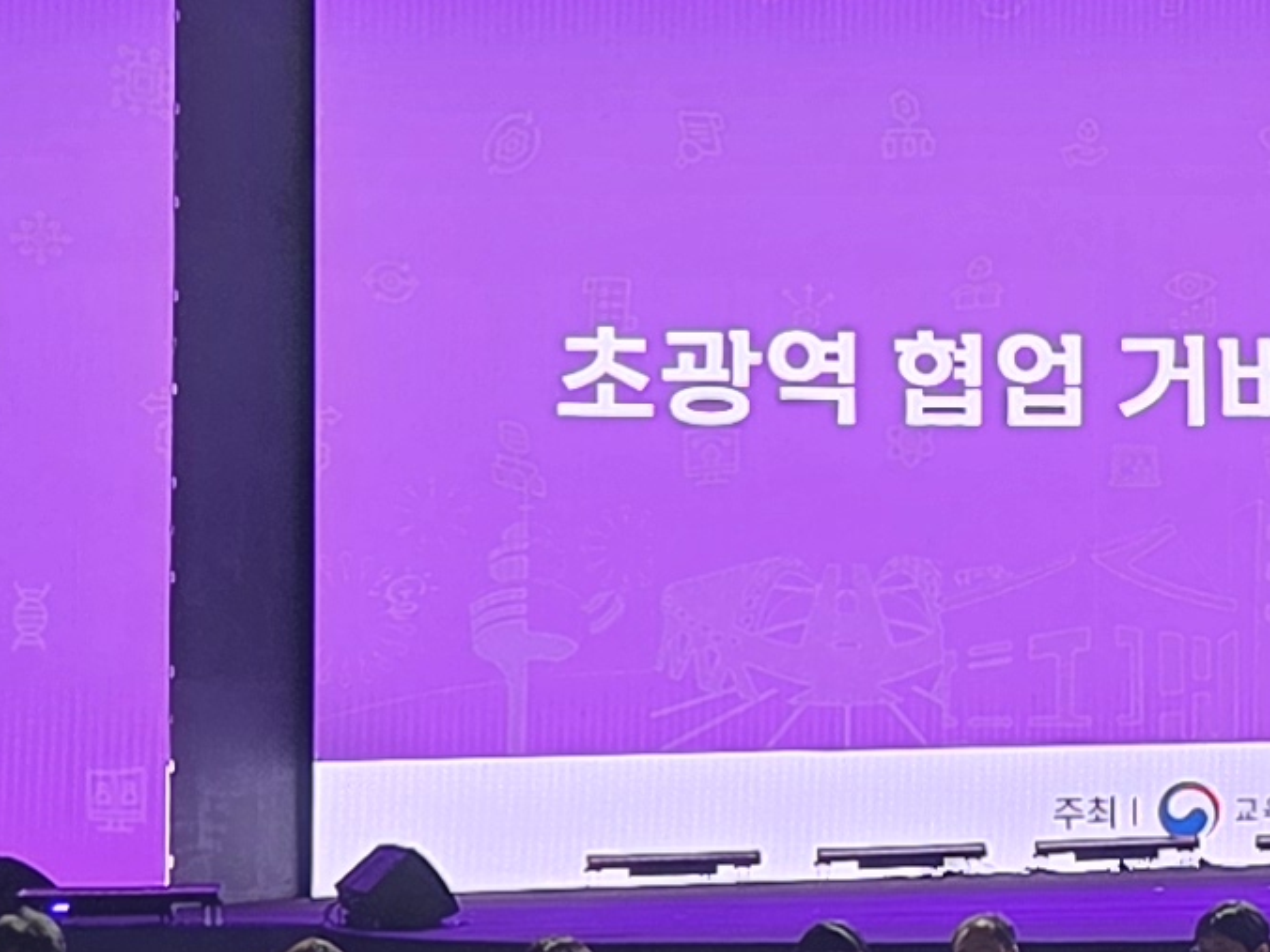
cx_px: 1963
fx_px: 4990
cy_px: 396
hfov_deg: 13.6
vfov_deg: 10.9
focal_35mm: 136
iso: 50
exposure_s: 1/53.3
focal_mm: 5.4
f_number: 1.8
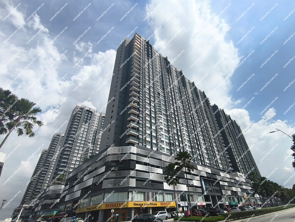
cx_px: 148
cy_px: 111
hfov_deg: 98.2
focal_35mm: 15
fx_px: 128
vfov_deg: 81.8
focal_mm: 1.65
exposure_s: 1/4902
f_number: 2.2
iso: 50
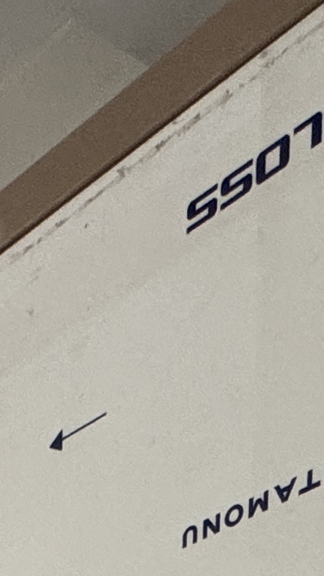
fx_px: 1375
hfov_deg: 11.7
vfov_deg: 15.9
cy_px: 1274
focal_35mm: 90
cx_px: -374
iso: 160
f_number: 2.2
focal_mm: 2.22
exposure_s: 1/99
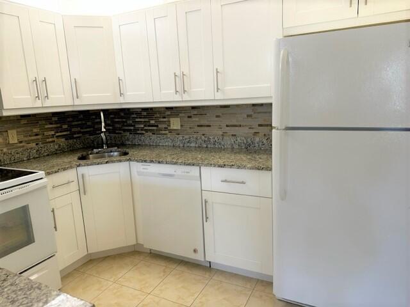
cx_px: 205
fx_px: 284
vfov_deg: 56.8
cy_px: 154
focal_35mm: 24
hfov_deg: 71.6
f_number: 1.78
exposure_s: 1/120
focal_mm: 6.86
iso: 200
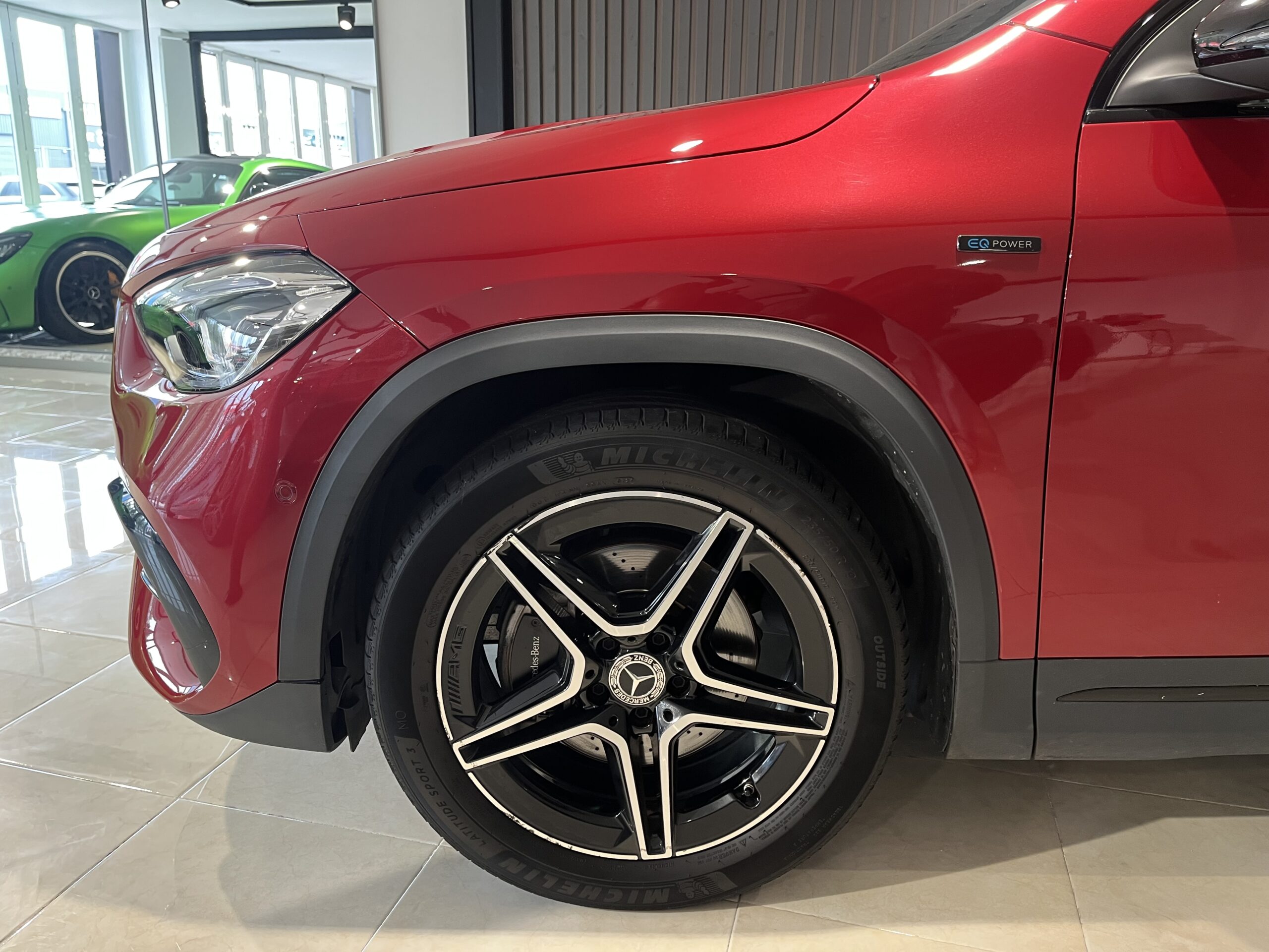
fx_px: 953
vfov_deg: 53.1
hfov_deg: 67.3
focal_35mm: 26
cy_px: 476
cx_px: 634
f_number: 1.6
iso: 125
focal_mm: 5.1
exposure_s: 1/50
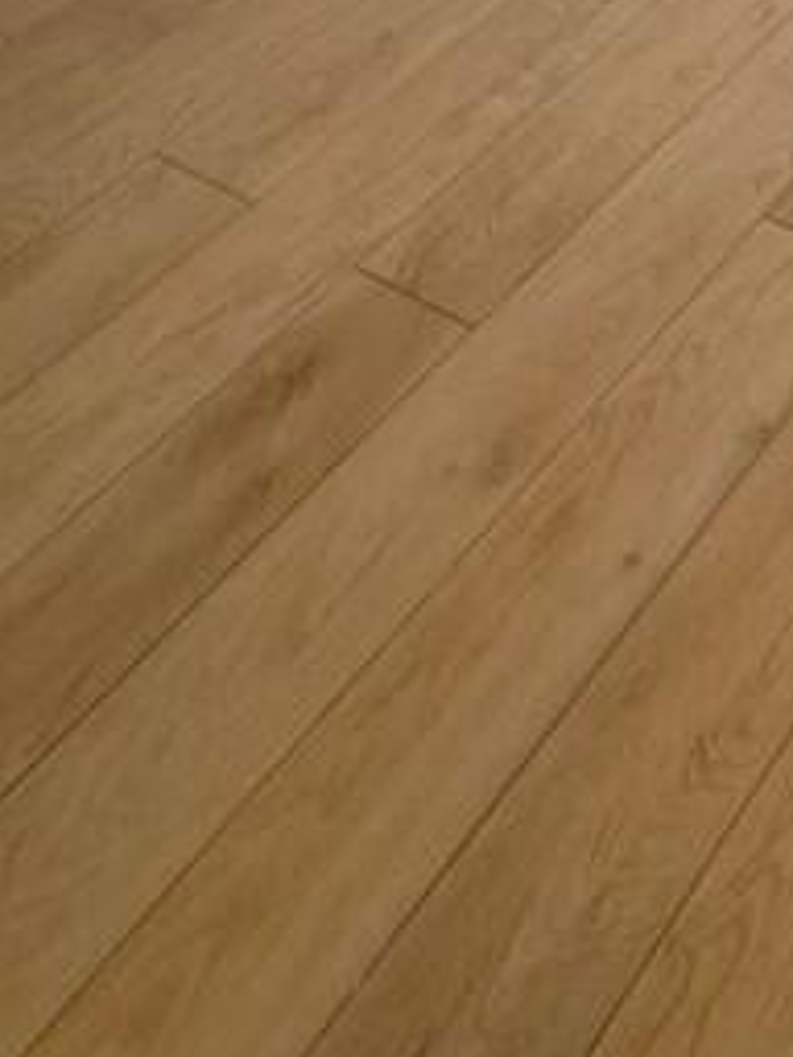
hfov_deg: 22.9
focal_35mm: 52
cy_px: -1020
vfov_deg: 19.9
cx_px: 1185
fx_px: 1588
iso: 64
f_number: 2.2
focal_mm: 1.74
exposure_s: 1/50
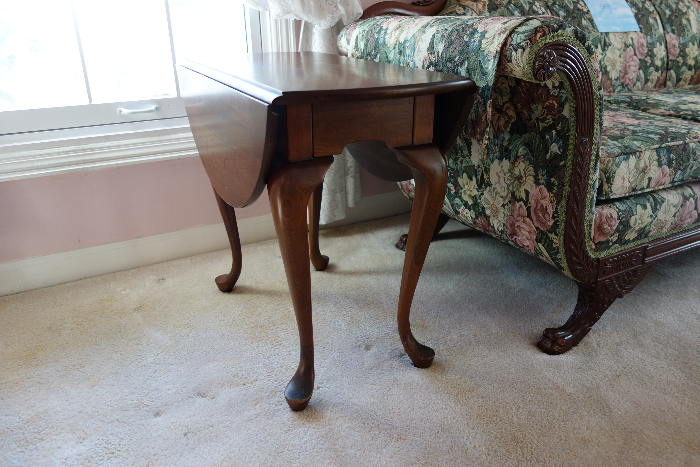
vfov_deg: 46.4
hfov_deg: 65.5
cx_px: 350
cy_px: 234
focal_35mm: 28
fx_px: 544
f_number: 1.8
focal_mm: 10.4
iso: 125
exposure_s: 1/30
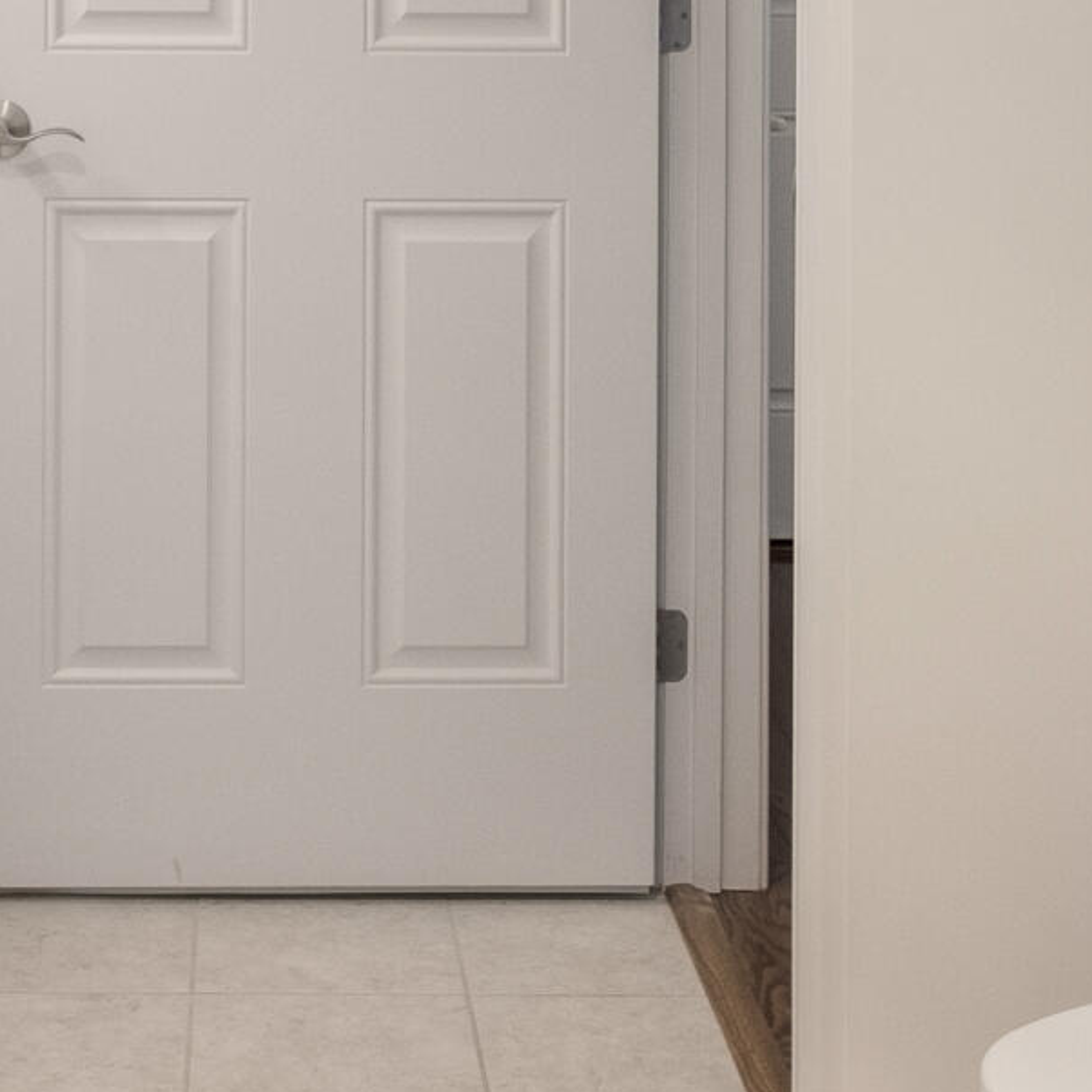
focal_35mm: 72
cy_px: -45
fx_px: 2570
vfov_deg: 22.9
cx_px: 310
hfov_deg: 23.8
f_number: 8
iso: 400
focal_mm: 11.5
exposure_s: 1/220
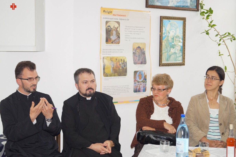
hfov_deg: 27.0
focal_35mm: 75
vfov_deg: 18.2
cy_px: 78
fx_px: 491
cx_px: 118
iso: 800
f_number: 5.6
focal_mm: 50
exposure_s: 1/160
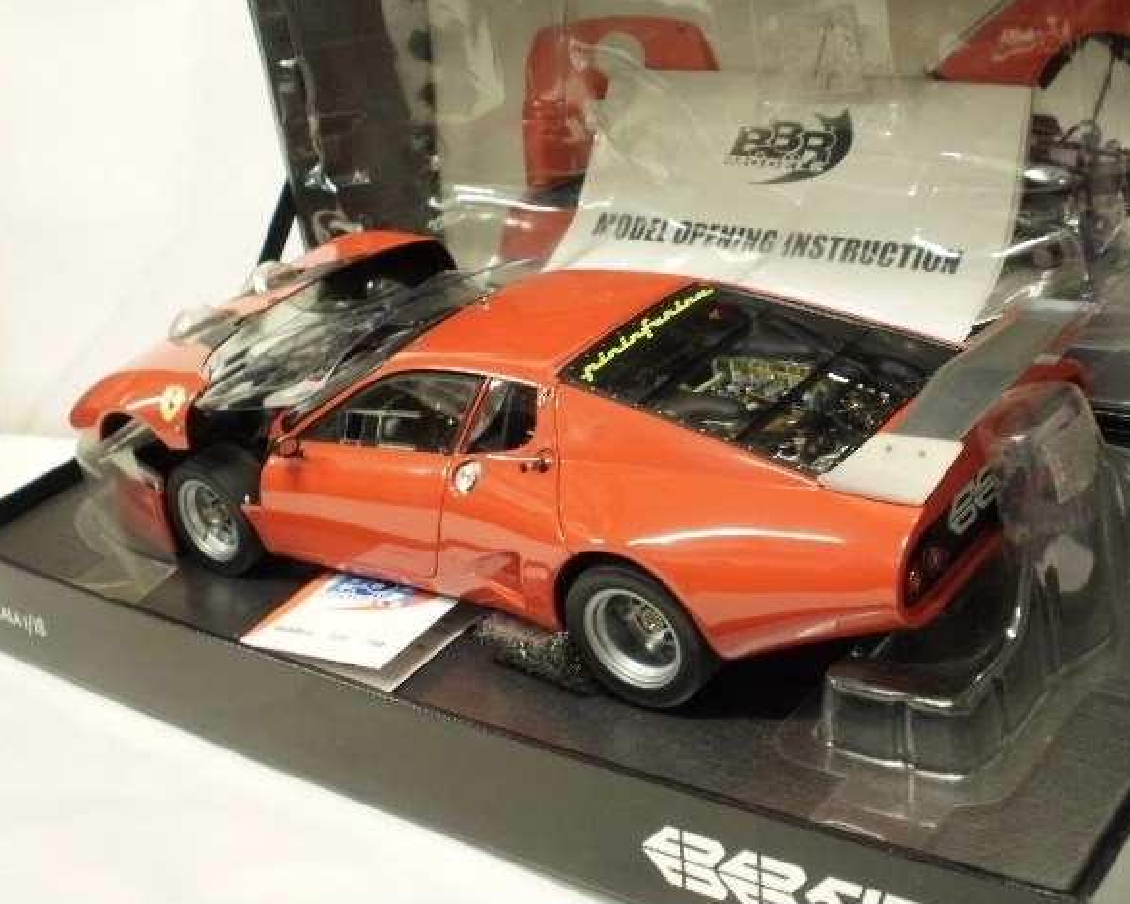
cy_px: 460
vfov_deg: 32.1
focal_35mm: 47
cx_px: 599
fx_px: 1572
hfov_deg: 39.5
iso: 125
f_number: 4
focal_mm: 7.7
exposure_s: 1/4
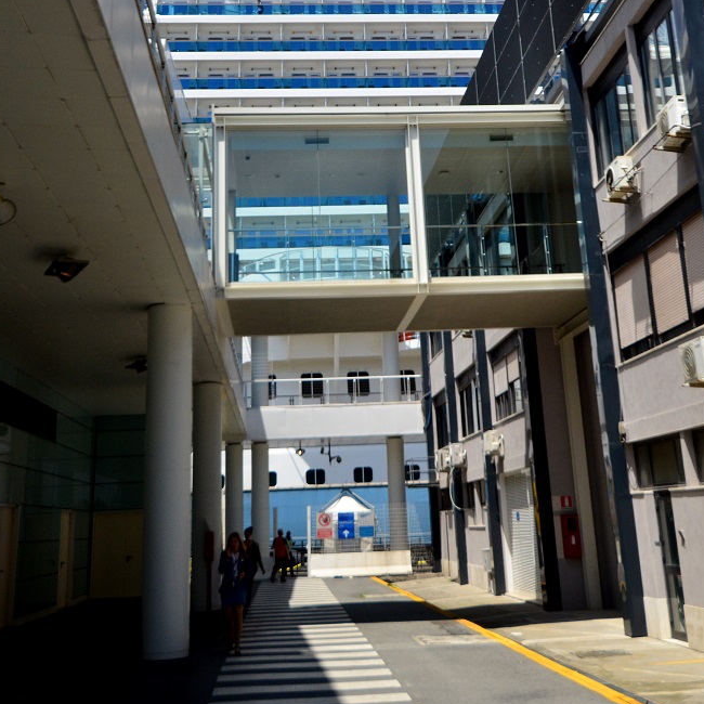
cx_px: 349
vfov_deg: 38.3
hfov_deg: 39.2
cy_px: 184
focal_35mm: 43
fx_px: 989
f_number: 4.5
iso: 900
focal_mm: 22
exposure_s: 1/8000
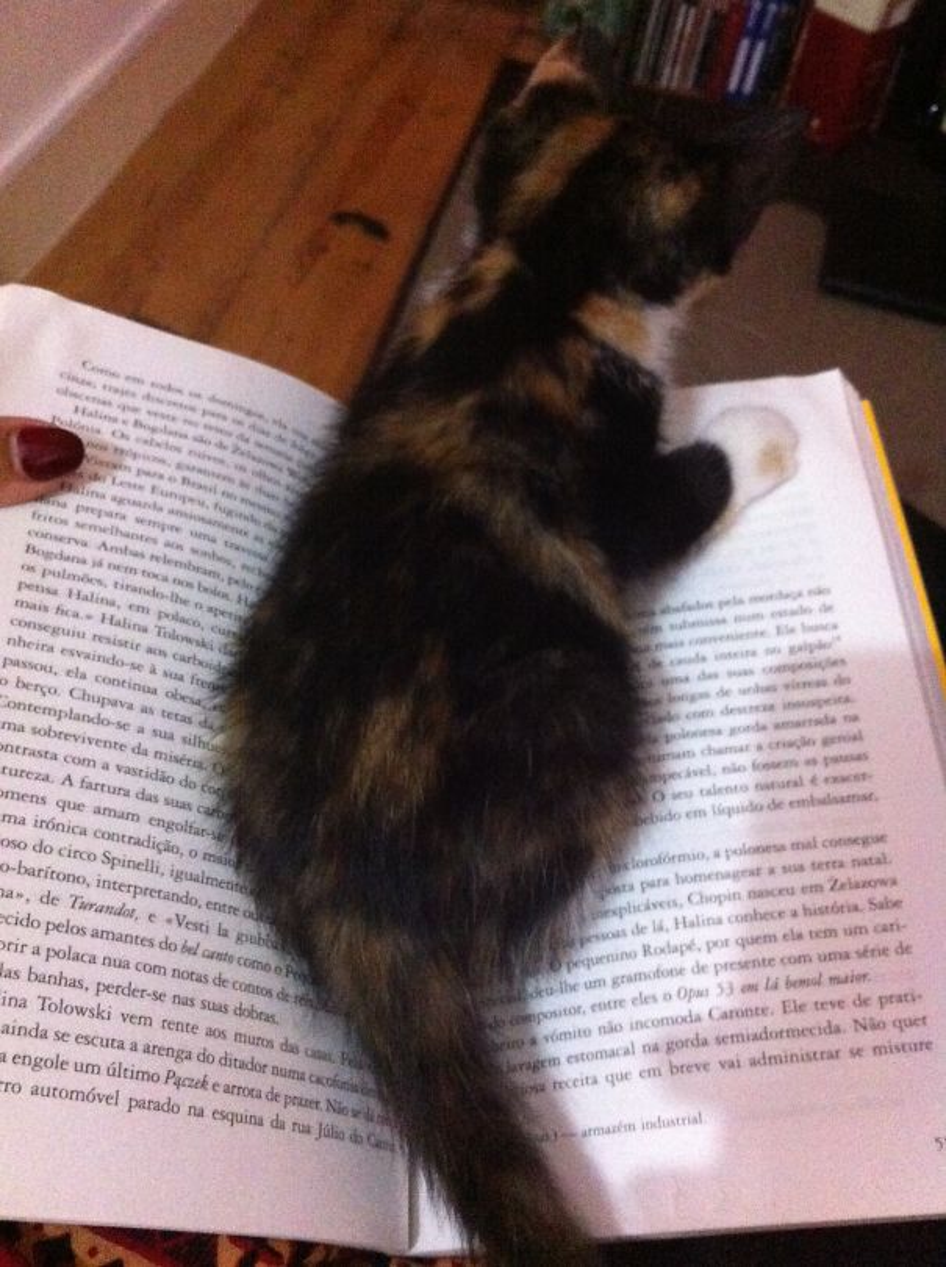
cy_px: 634
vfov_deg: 52.7
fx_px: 1279
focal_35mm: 35
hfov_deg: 40.6
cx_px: 473
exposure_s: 1/15
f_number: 2.8
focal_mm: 3.85
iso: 1000
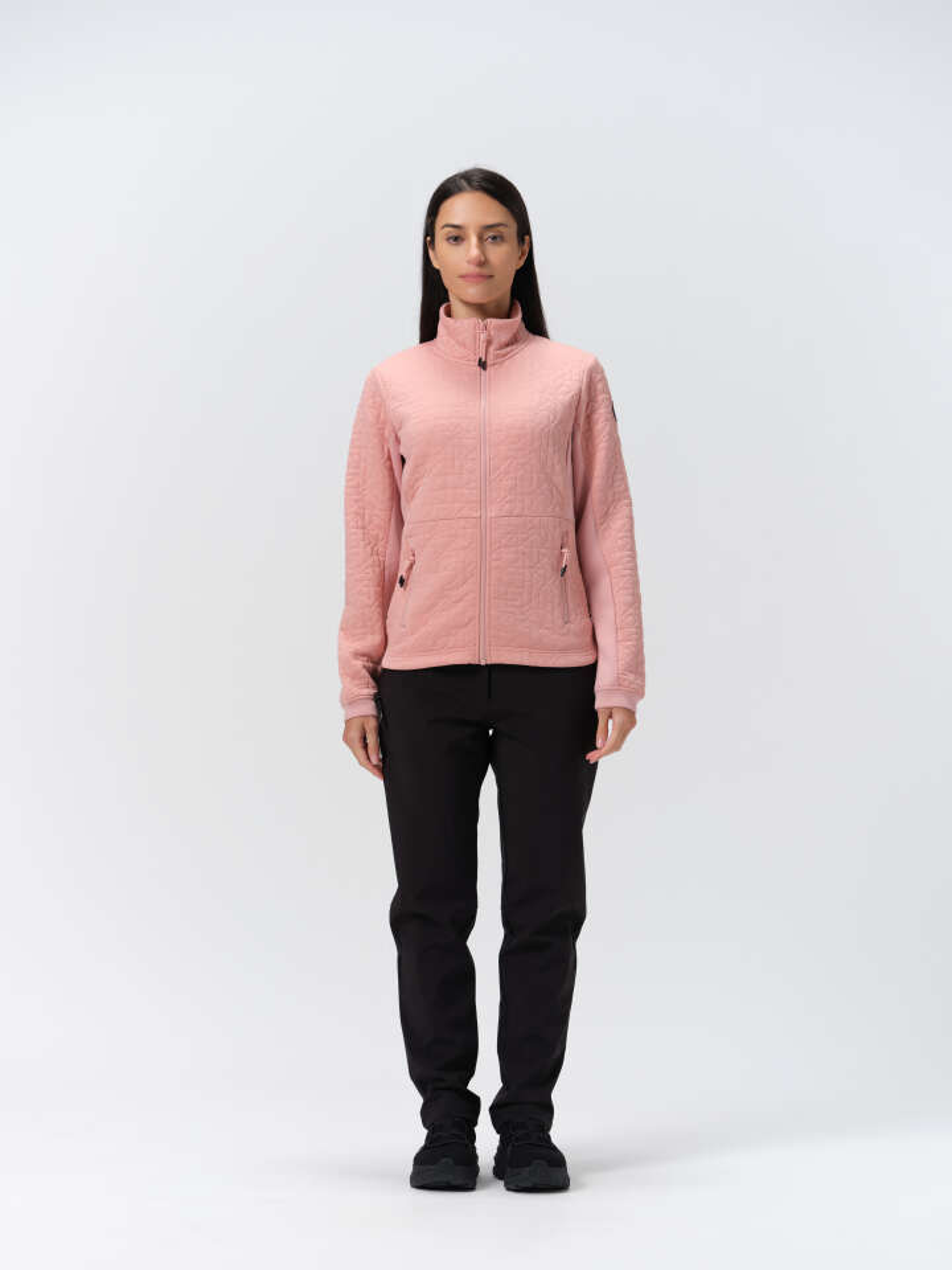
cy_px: 635
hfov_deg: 18.7
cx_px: 476
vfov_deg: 24.7
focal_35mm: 79
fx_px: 2897
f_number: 9
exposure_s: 1/125
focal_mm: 100
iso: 400
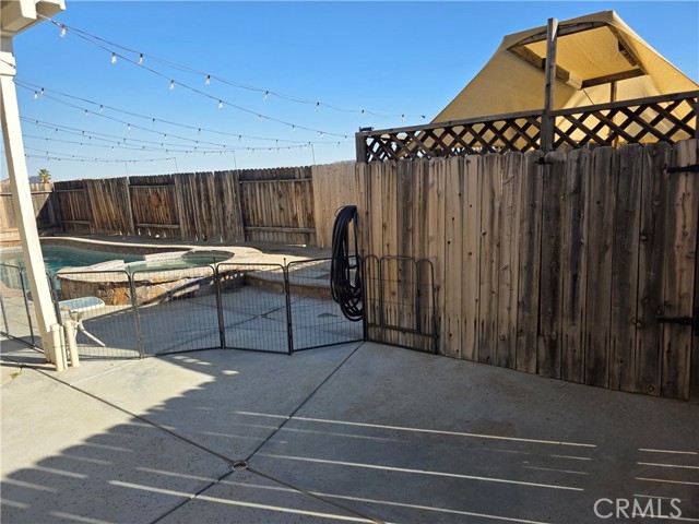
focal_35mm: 23
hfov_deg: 73.9
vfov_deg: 58.9
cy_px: 262
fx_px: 464
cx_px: 350
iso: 80
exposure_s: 1/3697
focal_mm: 6.3
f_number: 1.7
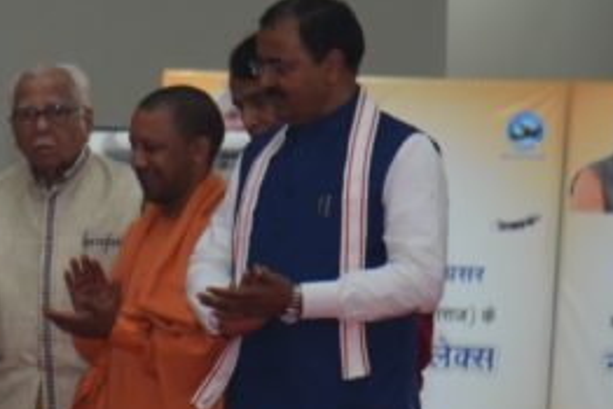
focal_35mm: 411
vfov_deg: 3.3
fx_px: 7002
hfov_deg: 5.0
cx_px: -449
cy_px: 157
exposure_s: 1/160
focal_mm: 105
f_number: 4.5
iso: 800
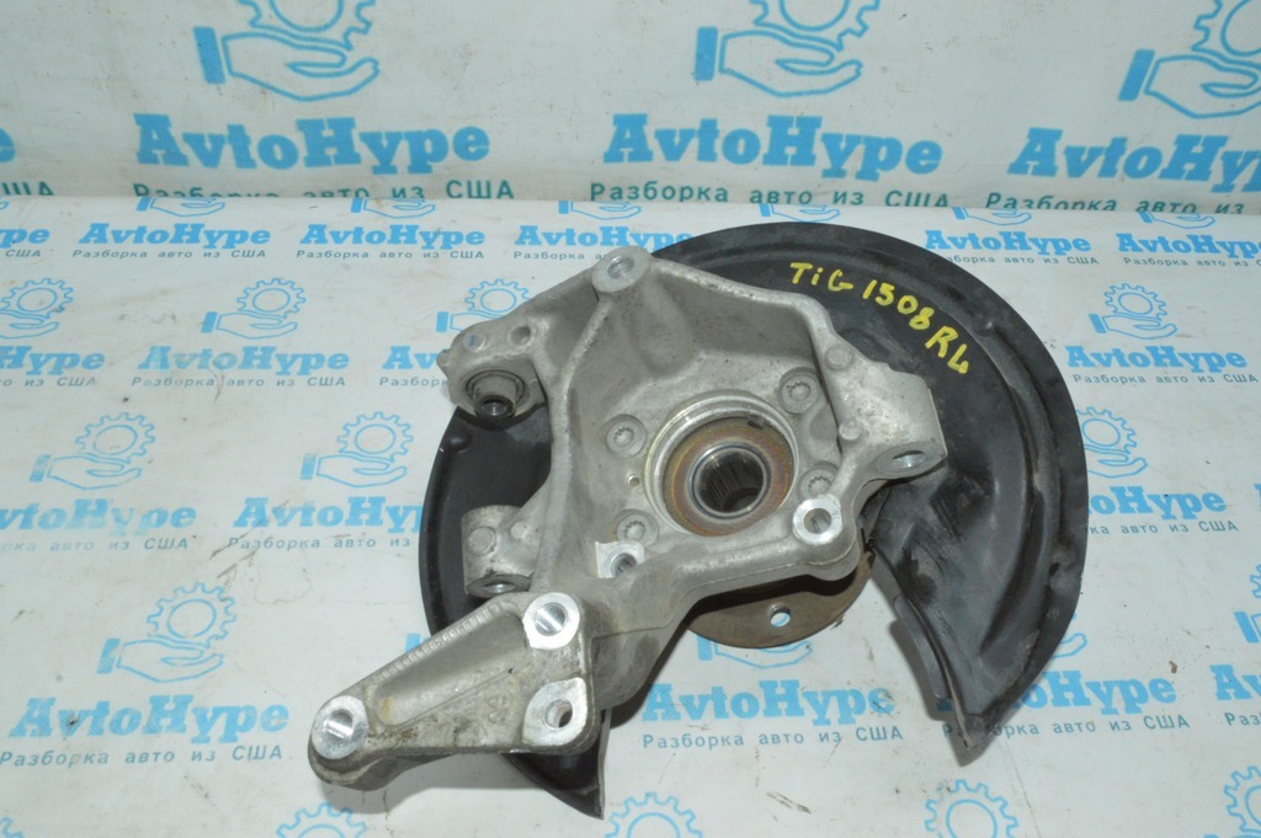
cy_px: 419
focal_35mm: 33
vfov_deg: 39.9
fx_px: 1155
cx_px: 630
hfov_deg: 57.3
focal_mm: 22
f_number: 25
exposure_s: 1/50
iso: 3600
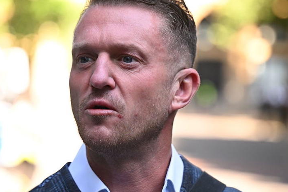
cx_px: 144
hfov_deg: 14.1
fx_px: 1168
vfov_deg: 9.4
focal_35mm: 146
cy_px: 93
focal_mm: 87
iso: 1250
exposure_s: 1/1600
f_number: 2.8
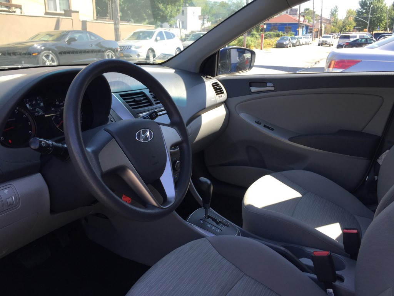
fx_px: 330
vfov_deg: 48.2
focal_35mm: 29
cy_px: 148
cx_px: 197
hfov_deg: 61.7
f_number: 2.2
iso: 32
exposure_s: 1/306
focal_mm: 4.15
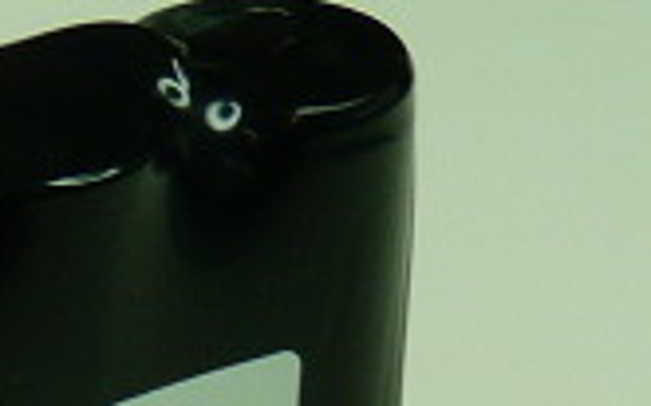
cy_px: 847
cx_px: -280
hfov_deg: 9.1
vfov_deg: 5.7
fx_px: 4008
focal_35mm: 226
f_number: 3
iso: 100
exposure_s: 1/60
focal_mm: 5.5
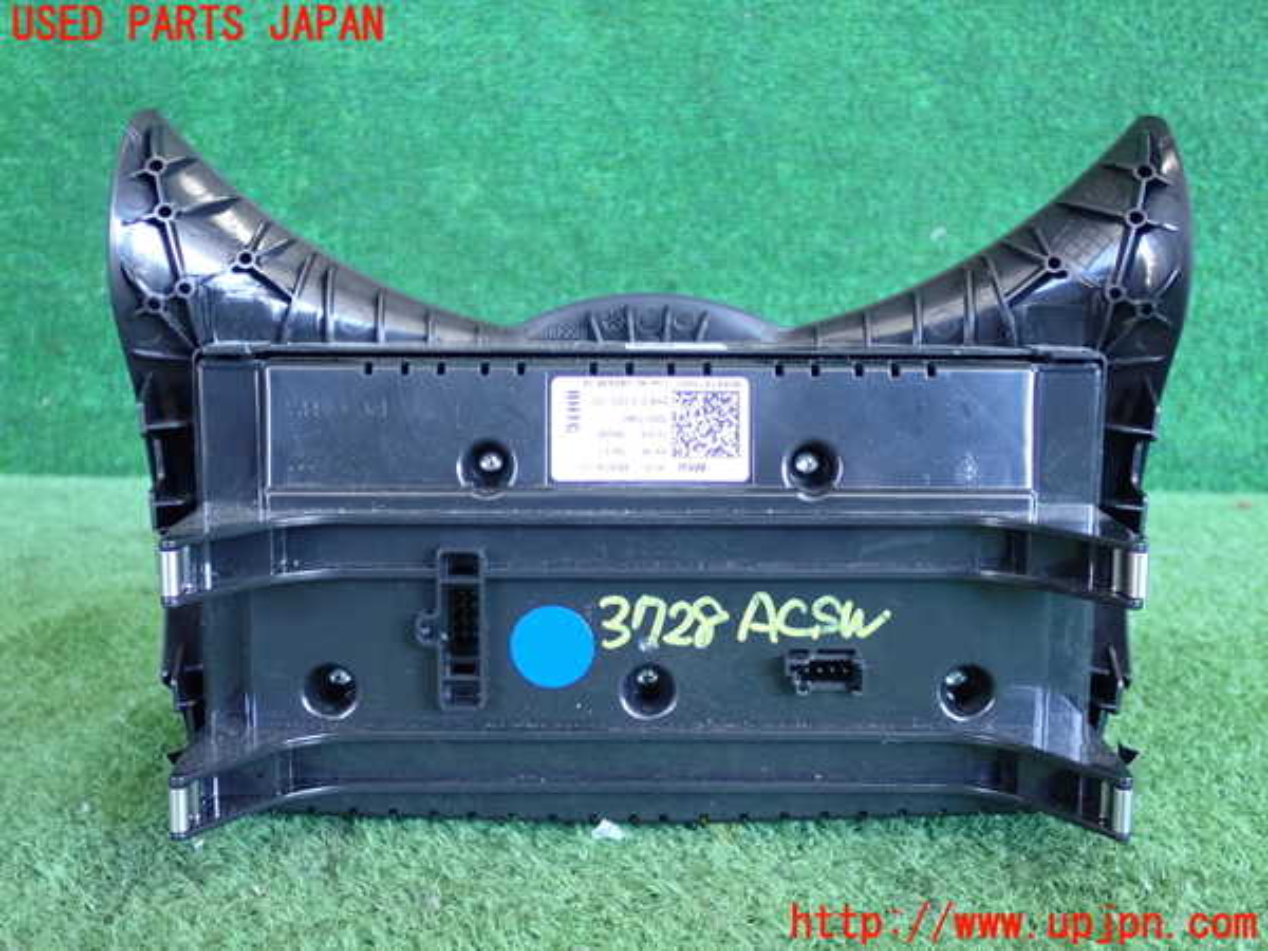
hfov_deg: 42.9
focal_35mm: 44
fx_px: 1612
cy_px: 476
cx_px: 634
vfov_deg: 32.9
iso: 1250
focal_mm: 7.84
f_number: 2.9
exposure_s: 1/125
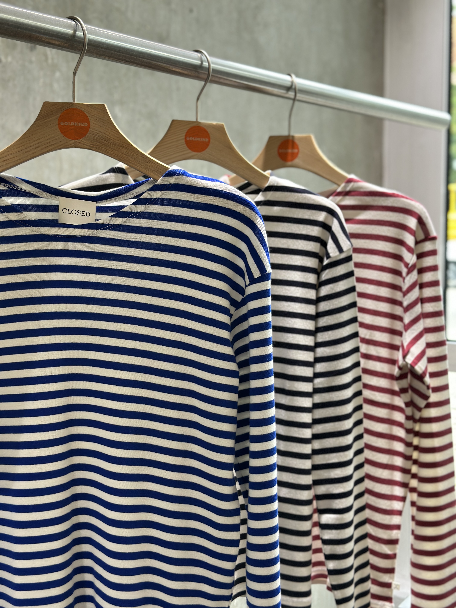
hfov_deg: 30.3
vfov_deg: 39.7
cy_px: 304
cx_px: 228
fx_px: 843
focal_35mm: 48
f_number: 1.78
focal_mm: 6.86
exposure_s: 1/121
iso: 100
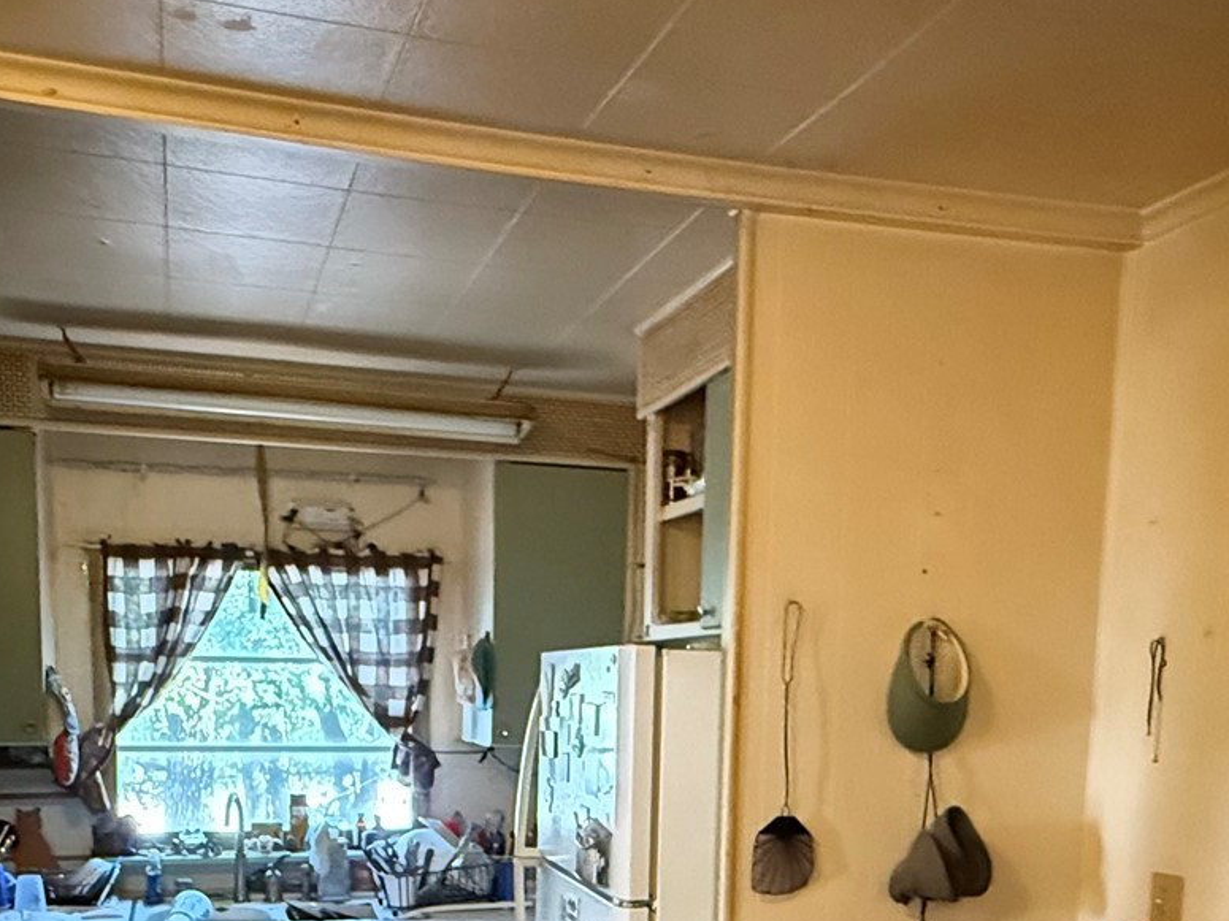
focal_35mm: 37
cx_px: 569
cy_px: 867
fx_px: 1313
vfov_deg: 35.8
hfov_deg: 50.1
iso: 1250
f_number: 2.2
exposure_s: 1/60
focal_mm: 2.22
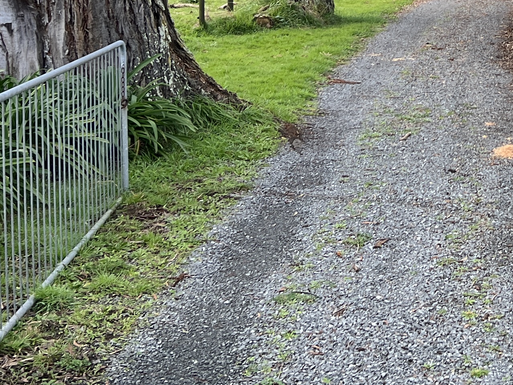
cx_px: 475
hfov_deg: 23.1
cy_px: -62
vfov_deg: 17.3
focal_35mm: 82
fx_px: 1215
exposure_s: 1/658
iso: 50
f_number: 1.5
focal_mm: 5.7
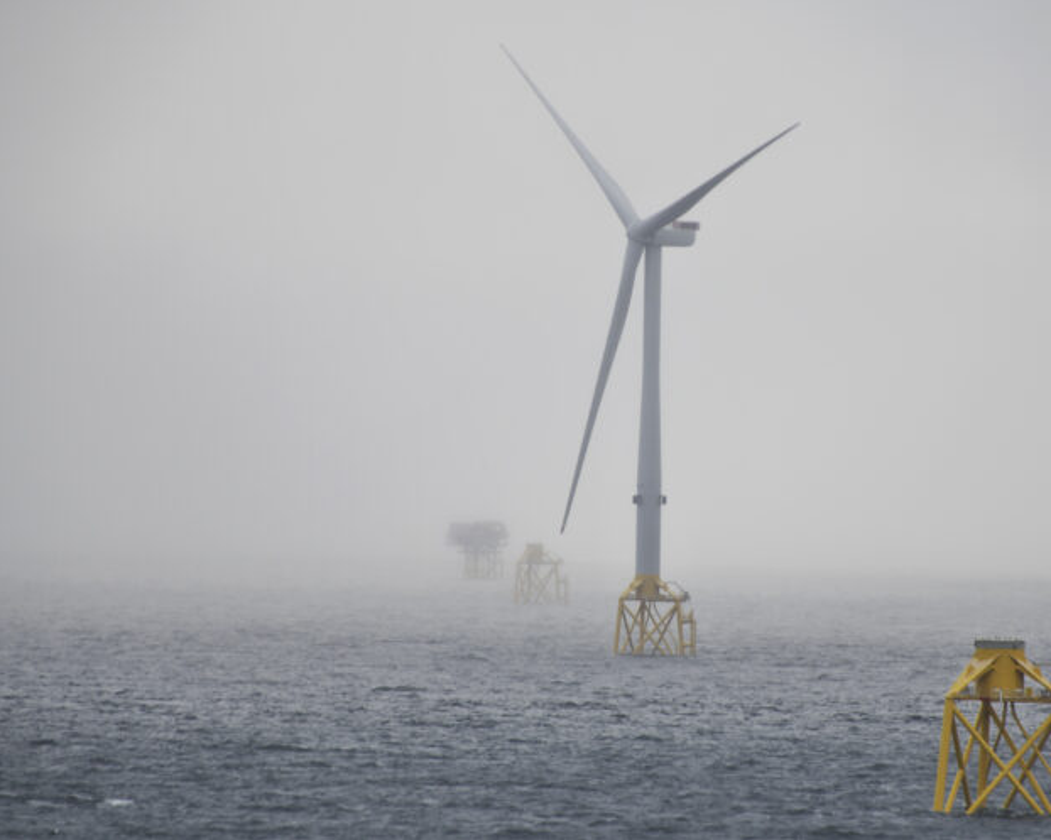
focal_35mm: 453
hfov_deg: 4.3
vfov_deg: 3.4
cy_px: 419
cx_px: 617
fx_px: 14084
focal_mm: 400
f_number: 5.6
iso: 400
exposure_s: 1/800
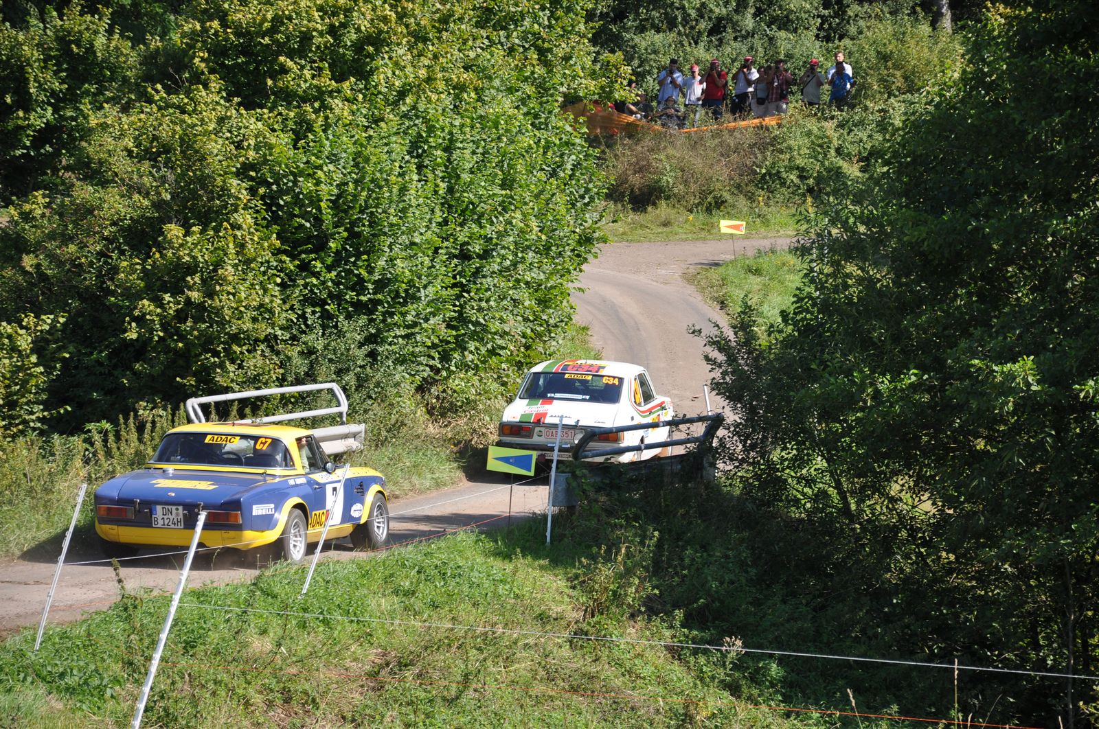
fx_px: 4801
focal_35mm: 158
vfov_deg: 8.7
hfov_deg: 13.1
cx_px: 550
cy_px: 364
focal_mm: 105
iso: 250
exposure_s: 1/500
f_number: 5.6
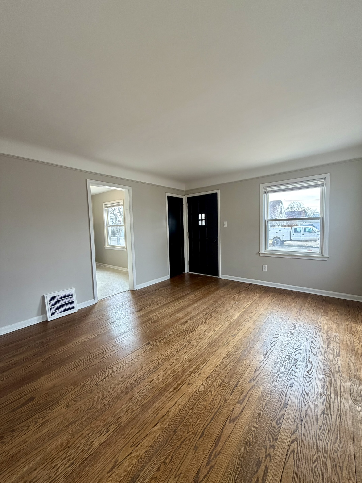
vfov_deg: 102.1
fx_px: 195
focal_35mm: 14
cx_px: 181
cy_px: 242
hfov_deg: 85.7
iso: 100
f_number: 2.2
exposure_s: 1/121
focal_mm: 2.22
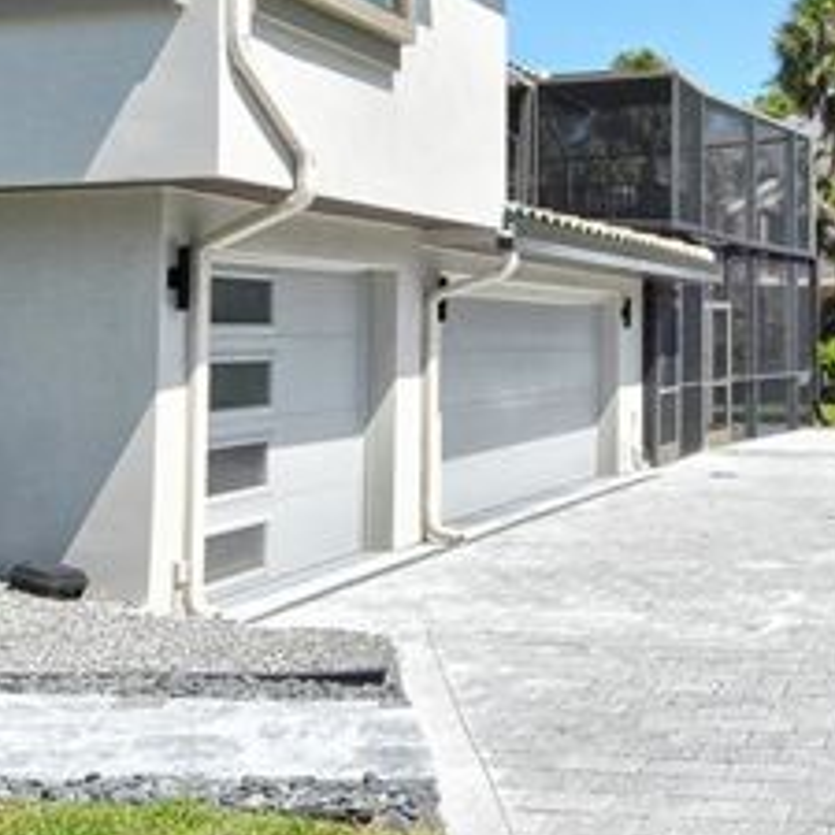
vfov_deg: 35.1
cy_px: 302
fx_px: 1310
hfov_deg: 33.9
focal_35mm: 48
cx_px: 711
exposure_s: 1/250
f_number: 20
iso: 640
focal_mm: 12
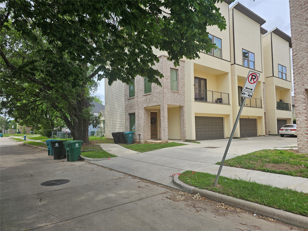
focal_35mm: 23
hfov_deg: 73.9
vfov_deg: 58.9
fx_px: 205
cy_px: 116
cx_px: 154
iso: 10
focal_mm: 6.3
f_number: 1.7
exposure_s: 1/395
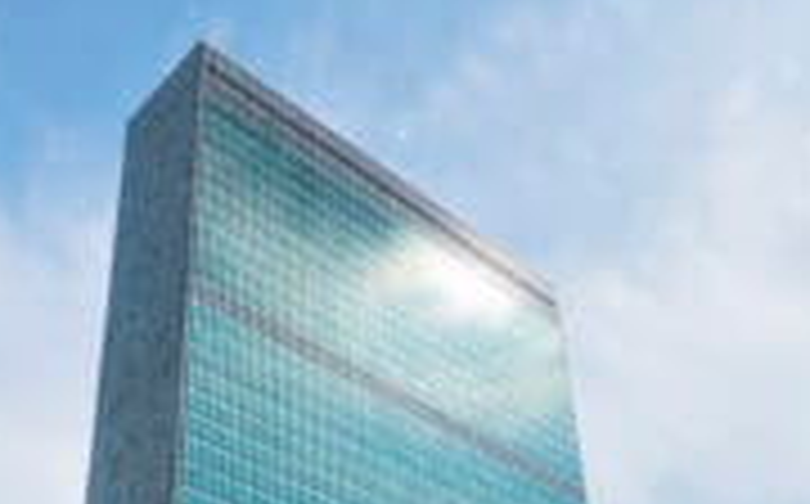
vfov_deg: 23.8
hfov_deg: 39.5
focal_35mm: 51
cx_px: 333
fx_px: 1124
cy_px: 540
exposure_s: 1/100
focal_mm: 9
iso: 100
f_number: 14
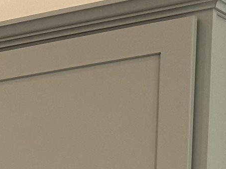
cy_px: 437
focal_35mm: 164
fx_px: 1070
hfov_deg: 10.2
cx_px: -348
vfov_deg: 8.2
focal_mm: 6.76
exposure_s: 1/120
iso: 200
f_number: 1.78
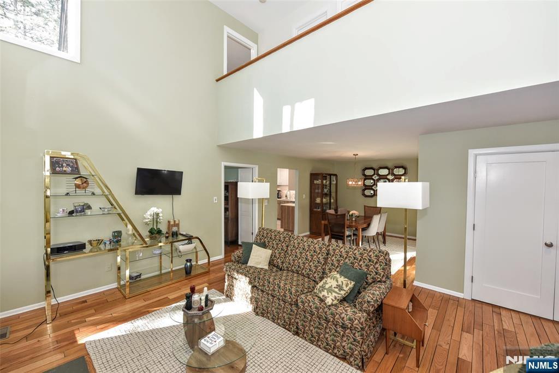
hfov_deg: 104.2
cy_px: 186
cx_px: 280
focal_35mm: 14
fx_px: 217
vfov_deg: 81.2
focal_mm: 14
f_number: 5
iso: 800
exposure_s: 1/100
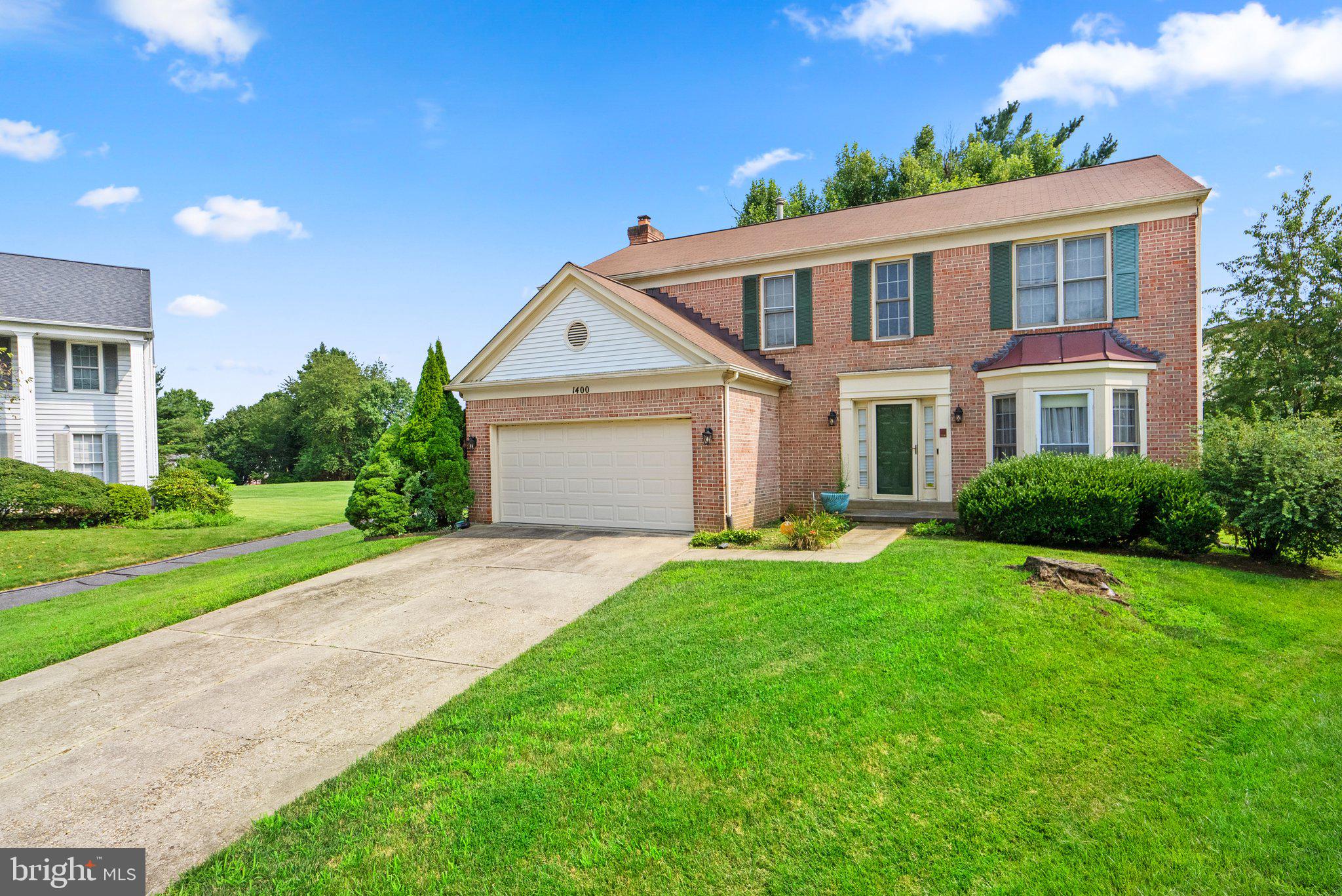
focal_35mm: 18
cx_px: 671
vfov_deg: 67.4
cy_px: 448
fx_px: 671
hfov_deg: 90.0
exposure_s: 1/1600
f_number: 8
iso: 640
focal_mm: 18
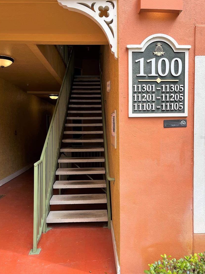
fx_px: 221
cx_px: 107
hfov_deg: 49.7
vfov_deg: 63.5
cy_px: 137
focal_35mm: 28
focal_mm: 5.1
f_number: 1.6
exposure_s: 1/418
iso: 50
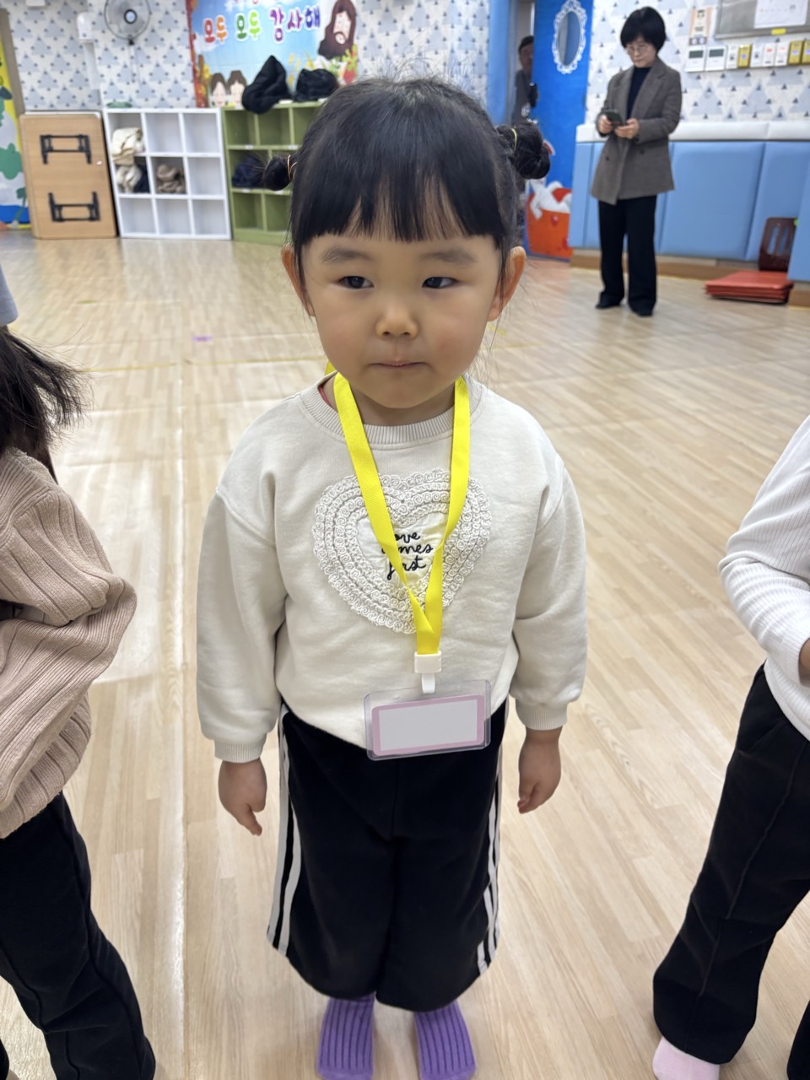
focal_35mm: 26
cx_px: 405
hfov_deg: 53.1
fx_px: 811
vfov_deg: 67.3
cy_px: 540
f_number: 1.6
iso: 125
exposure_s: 1/120
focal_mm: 5.96
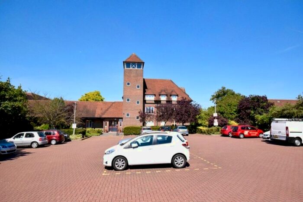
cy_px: 101
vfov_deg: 59.5
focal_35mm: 21
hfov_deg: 81.2
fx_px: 177
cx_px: 152
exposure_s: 1/2500
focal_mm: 14
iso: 5000
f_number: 20
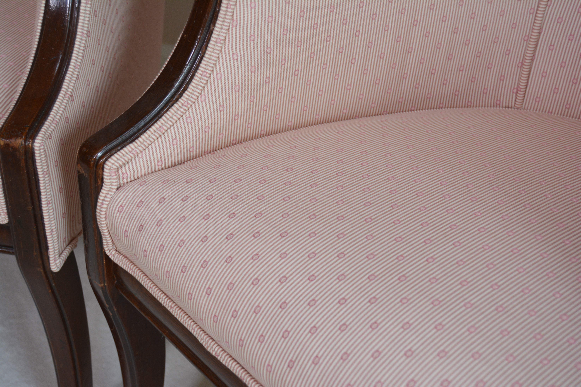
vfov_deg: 25.8
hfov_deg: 37.9
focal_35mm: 52
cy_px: 194
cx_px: 290
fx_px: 847
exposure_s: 1/100
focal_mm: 35
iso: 400
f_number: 5
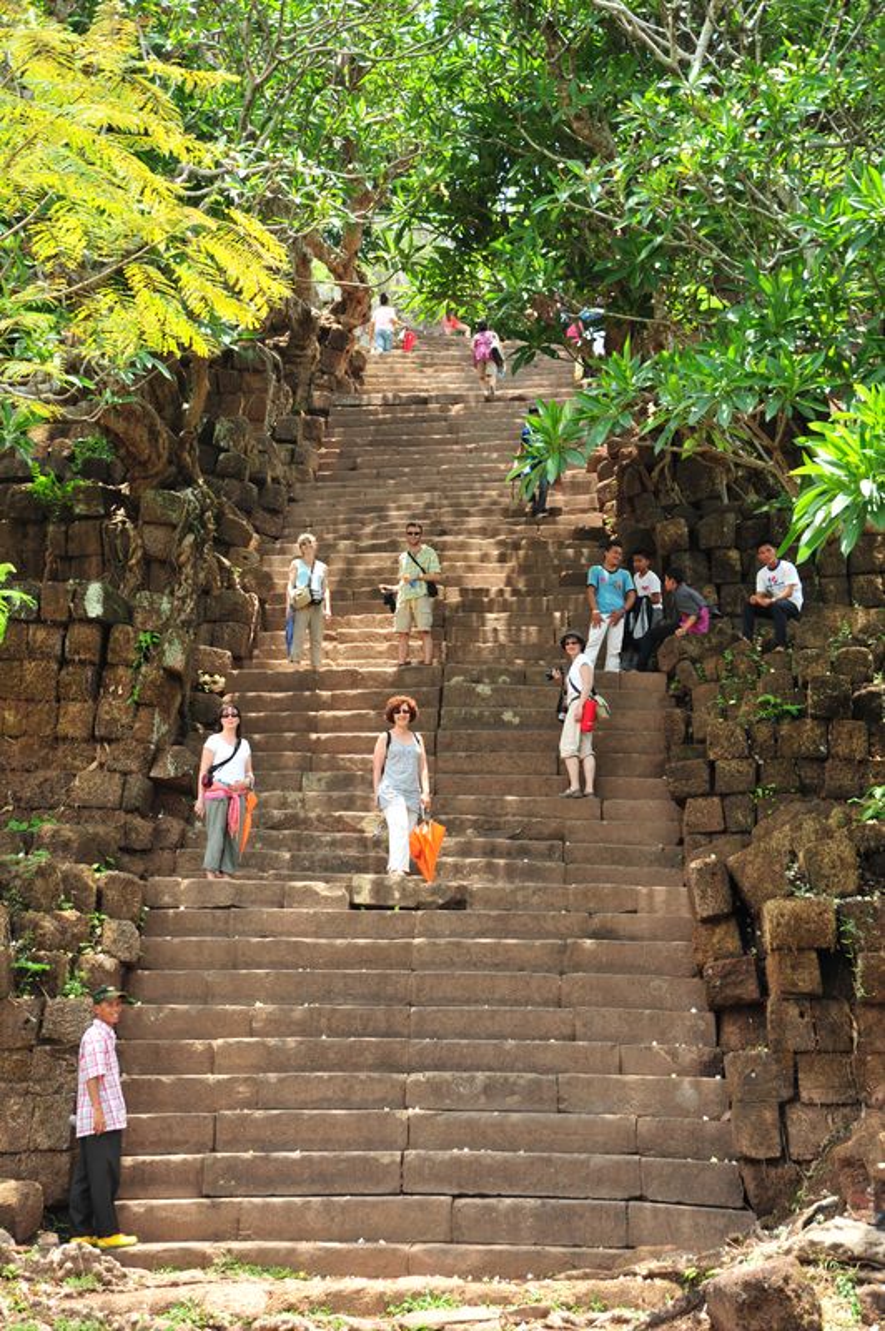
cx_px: 442
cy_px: 666
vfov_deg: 36.3
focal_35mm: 55
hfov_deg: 24.6
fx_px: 2031
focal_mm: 55
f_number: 7.1
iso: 200
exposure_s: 1/125
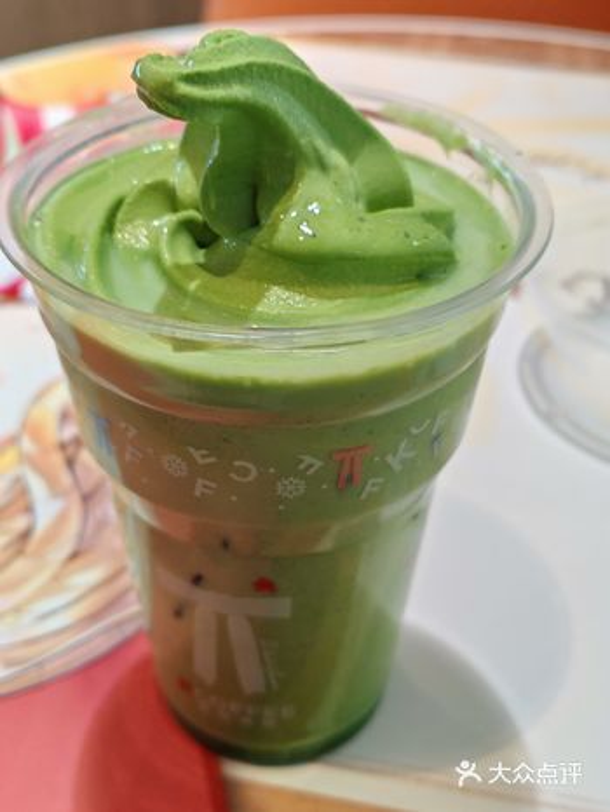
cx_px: 305
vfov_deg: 43.8
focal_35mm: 43
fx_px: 1009
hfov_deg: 33.6
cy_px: 406
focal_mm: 5.52
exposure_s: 1/100
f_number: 1.95
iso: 125
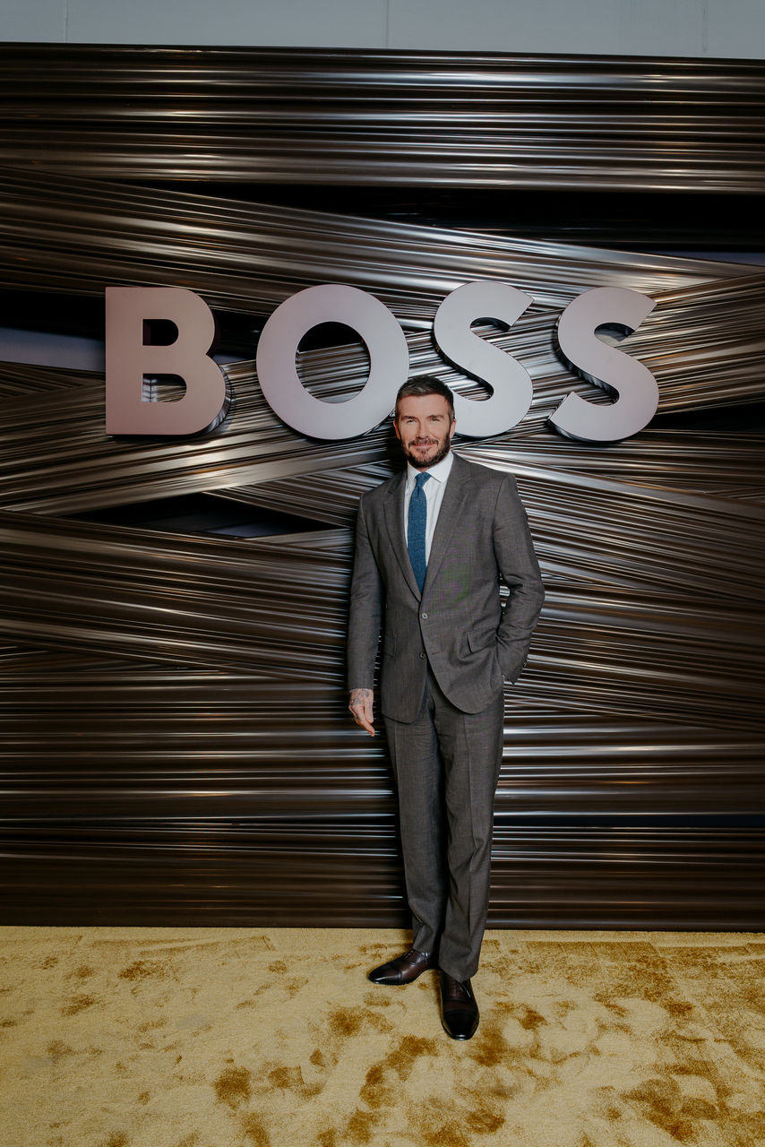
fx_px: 828
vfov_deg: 69.4
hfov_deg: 49.6
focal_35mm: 26
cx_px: 382
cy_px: 574
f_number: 4
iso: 800
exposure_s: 1/125
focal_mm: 26
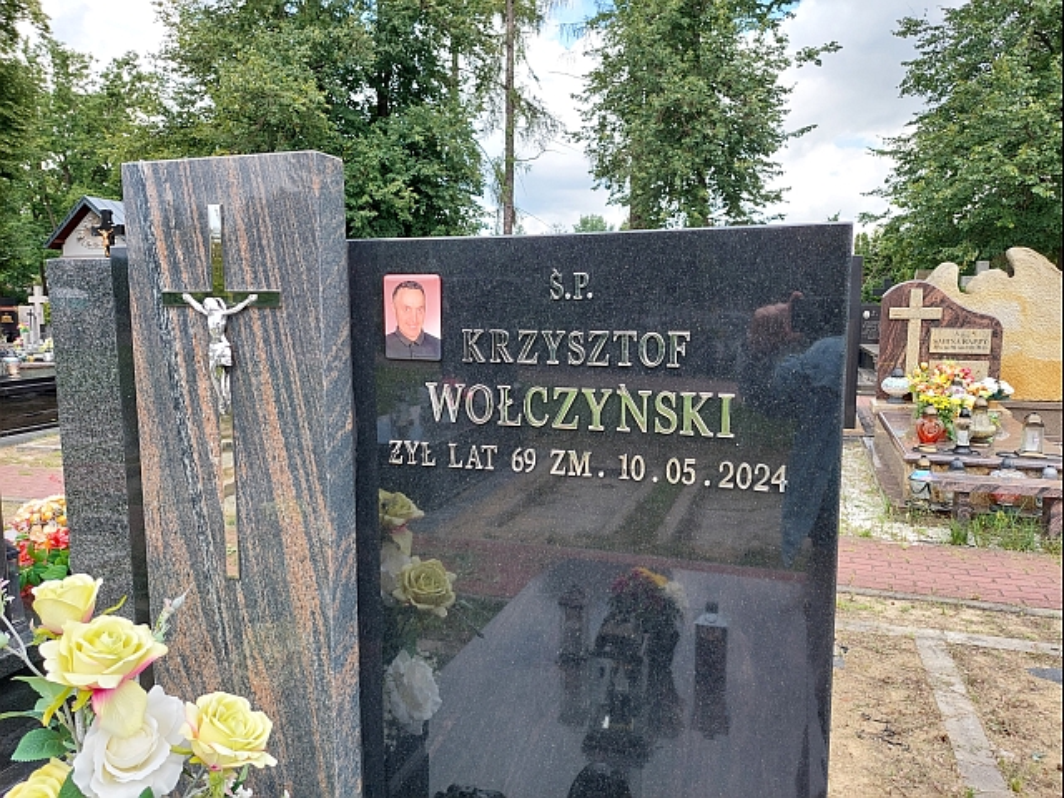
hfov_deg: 69.4
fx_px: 768
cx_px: 532
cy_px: 399
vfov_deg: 54.9
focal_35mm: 25
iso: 40
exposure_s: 1/202
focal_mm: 5.23
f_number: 1.8
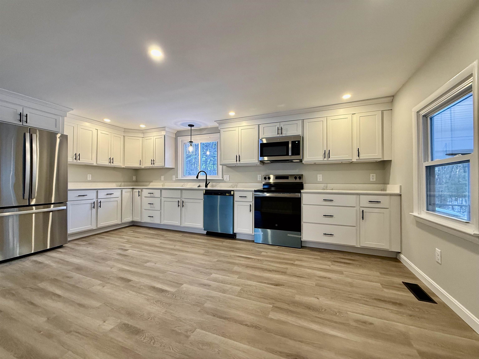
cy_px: 180
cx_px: 240
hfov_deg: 102.1
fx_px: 194
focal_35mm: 14
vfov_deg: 85.7
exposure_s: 1/120
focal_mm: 2.22
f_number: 2.2
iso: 200
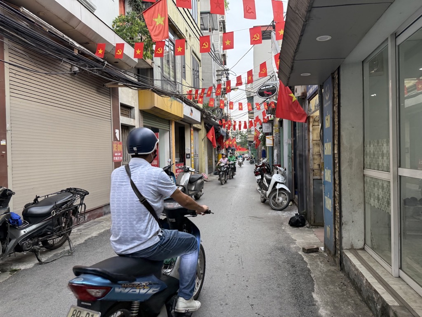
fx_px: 293
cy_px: 158
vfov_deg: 56.8
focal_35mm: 24
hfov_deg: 71.6
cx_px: 211
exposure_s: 1/241
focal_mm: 6.76
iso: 160
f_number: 1.78
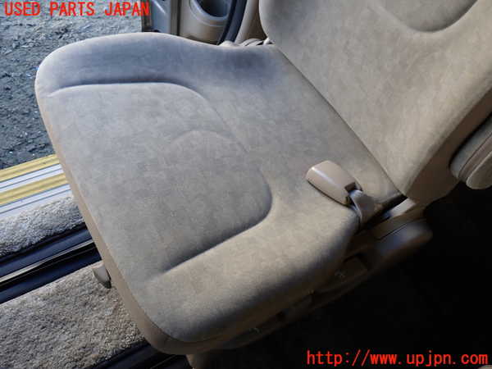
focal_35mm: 30
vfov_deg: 46.8
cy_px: 184
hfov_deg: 60.0
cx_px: 246
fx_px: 426
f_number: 2.3
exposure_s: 1/100
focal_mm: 5.4
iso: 100
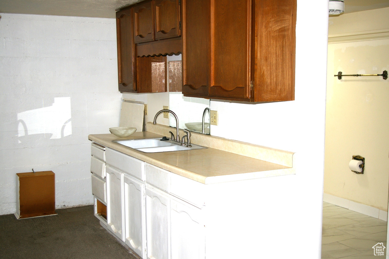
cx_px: 194
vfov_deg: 28.9
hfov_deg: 42.4
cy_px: 130
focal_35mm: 46
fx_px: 502
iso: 200
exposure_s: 1/45
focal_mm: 31
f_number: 4
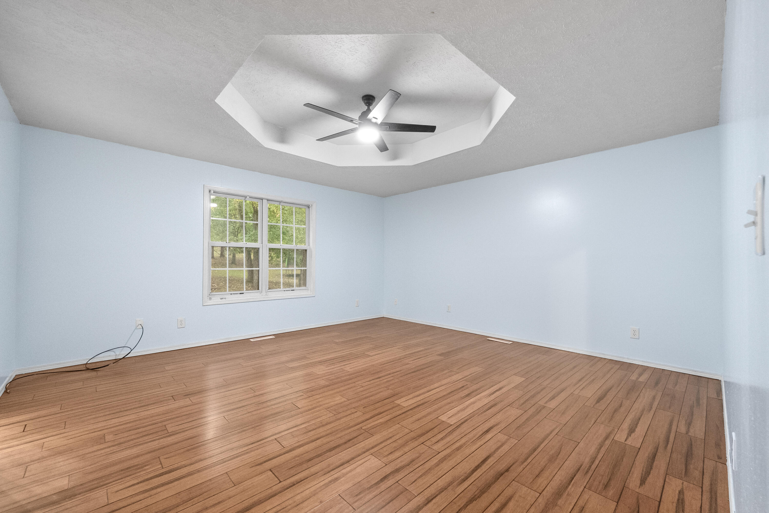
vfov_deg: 81.3
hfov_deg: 104.2
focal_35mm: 14
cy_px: 256
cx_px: 384
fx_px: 299
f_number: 8
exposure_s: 1/8
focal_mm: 14
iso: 12800
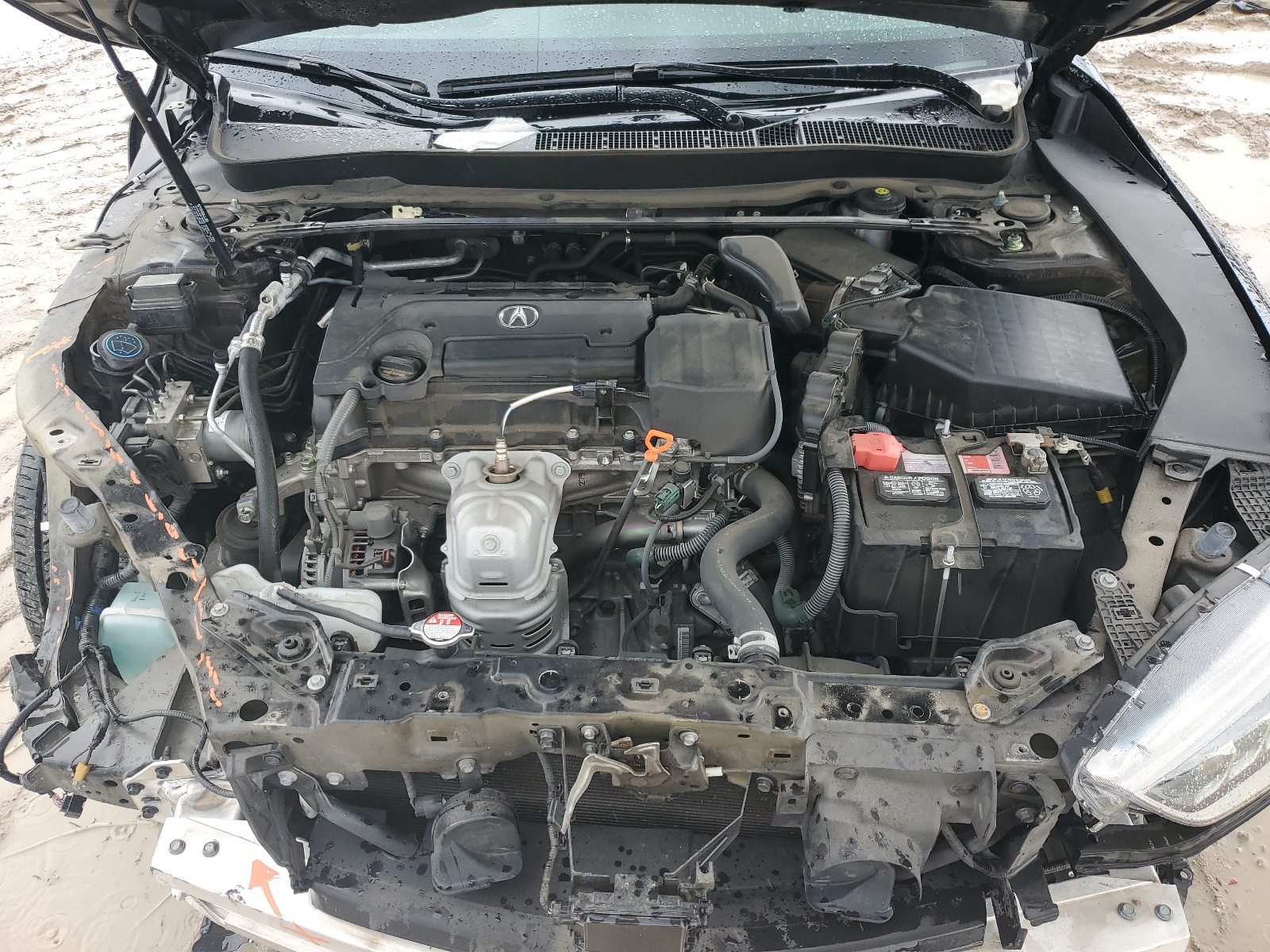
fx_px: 954
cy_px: 476
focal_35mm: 26
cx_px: 635
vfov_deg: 53.1
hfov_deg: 67.3
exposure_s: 1/303
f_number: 1.5
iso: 50
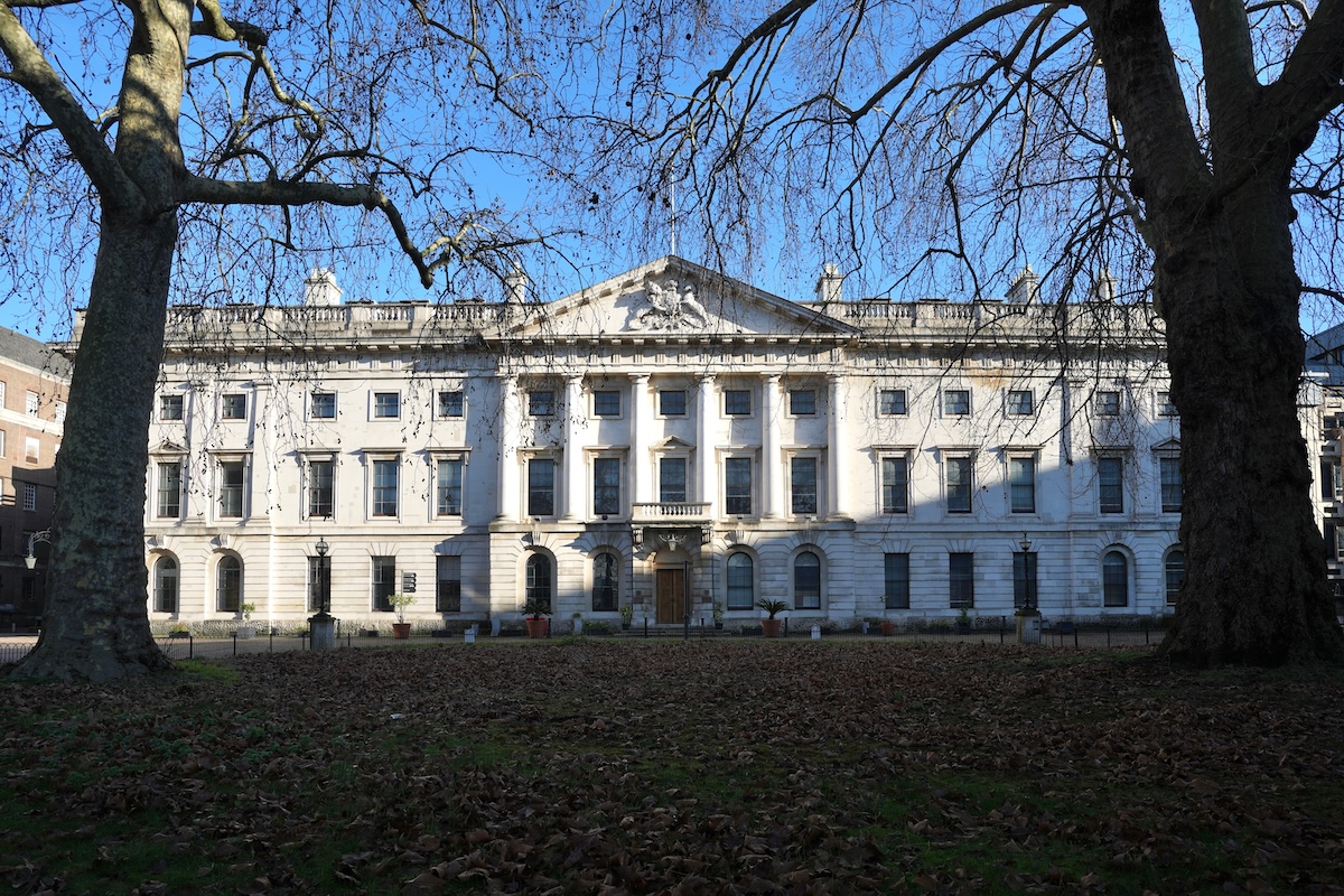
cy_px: 448
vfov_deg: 73.7
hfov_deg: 96.7
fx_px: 597
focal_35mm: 16
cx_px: 672
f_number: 5.6
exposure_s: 1/320
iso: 100
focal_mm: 16
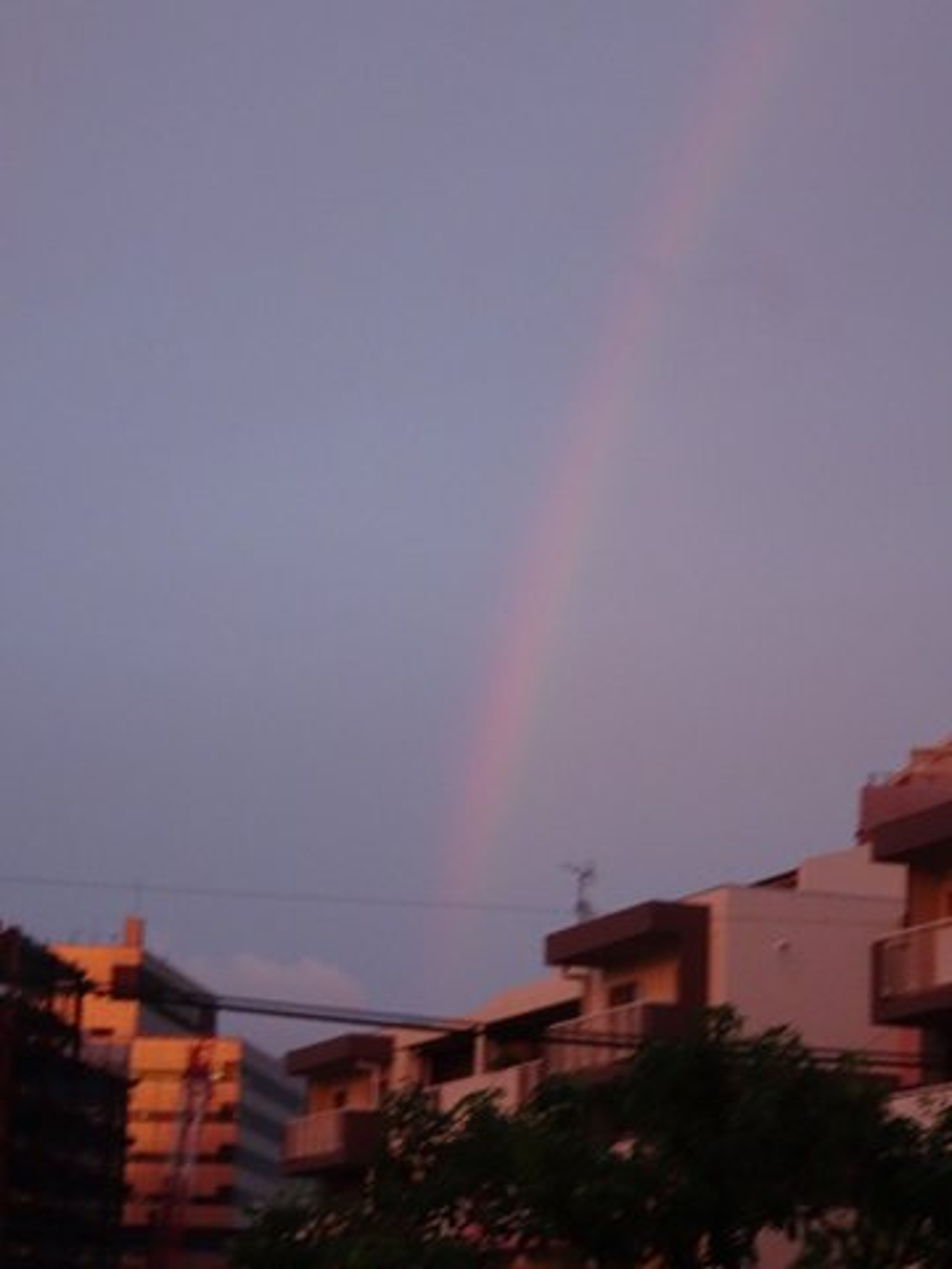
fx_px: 3740
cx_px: 476
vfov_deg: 19.3
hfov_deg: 14.5
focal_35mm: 102
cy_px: 634
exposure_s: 1/25
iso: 800
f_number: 5
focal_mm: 17.49
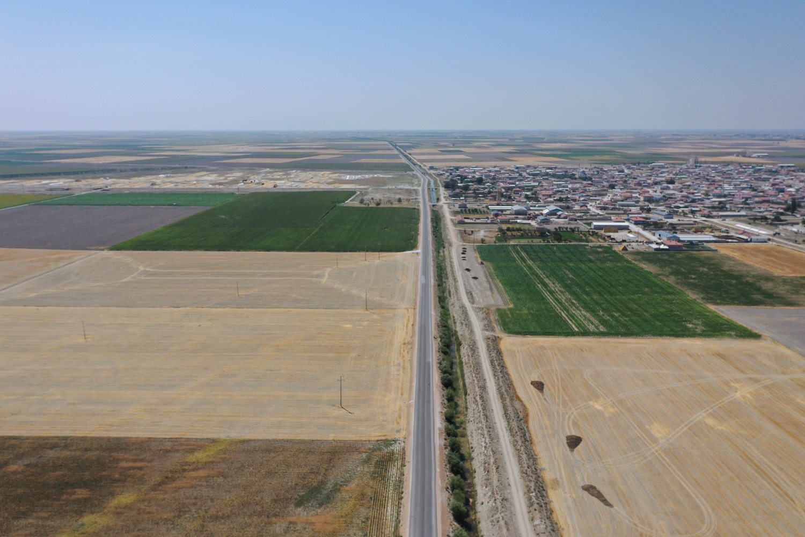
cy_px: 268
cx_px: 402
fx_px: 626
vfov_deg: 46.4
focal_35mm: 28
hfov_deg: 65.5
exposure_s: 1/80
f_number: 4
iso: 100
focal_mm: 10.26
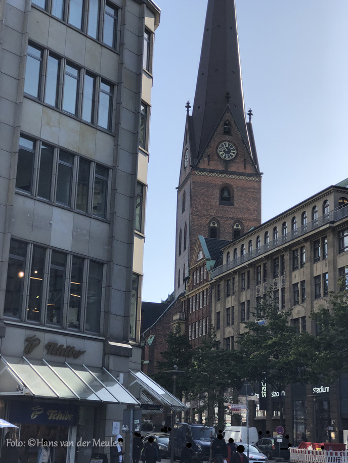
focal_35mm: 58
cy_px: 232
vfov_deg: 33.2
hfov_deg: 25.3
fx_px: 777
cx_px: 174
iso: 20
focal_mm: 6.6
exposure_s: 1/759
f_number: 2.8
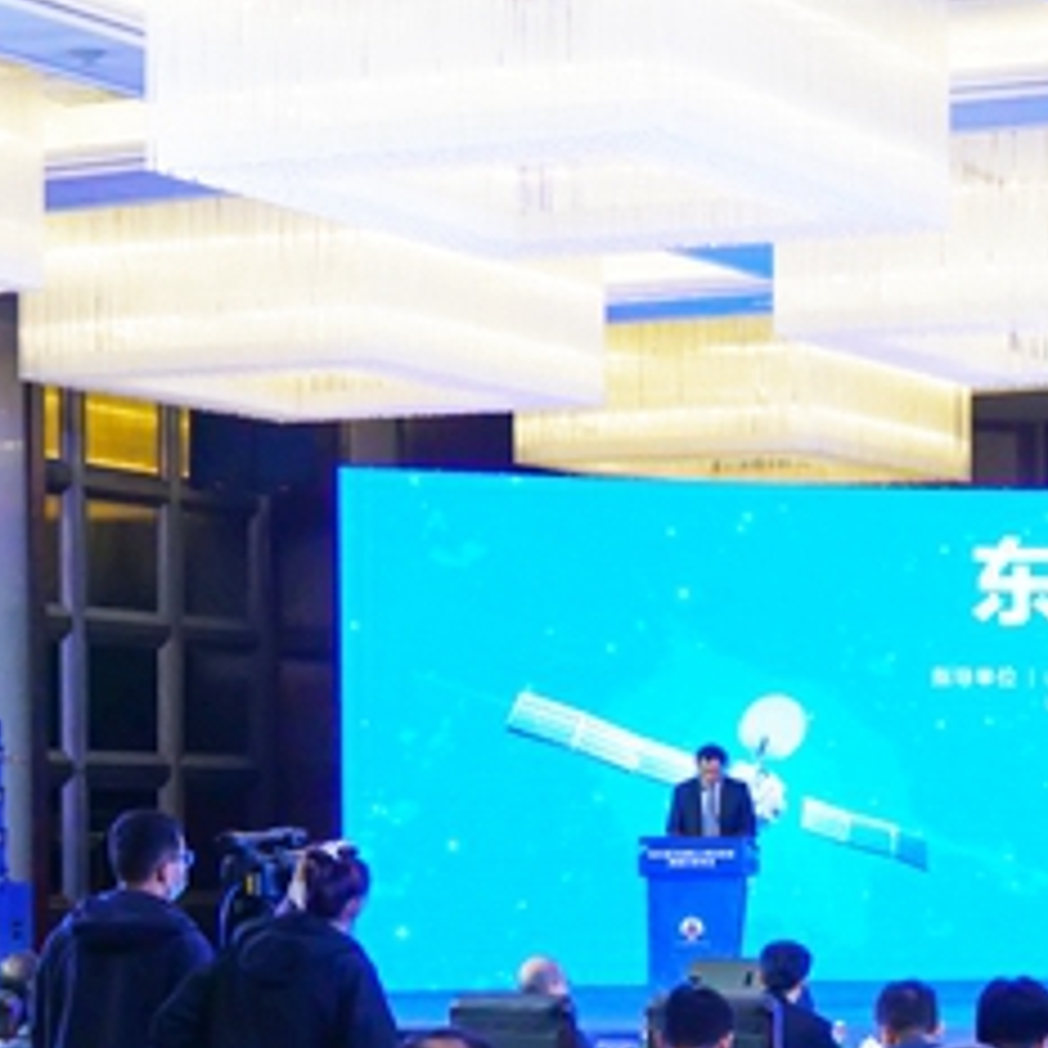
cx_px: 1466
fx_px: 3596
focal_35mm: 105
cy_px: 837
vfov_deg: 16.5
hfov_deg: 15.5
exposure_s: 1/320
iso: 4000
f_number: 7.1
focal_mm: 32
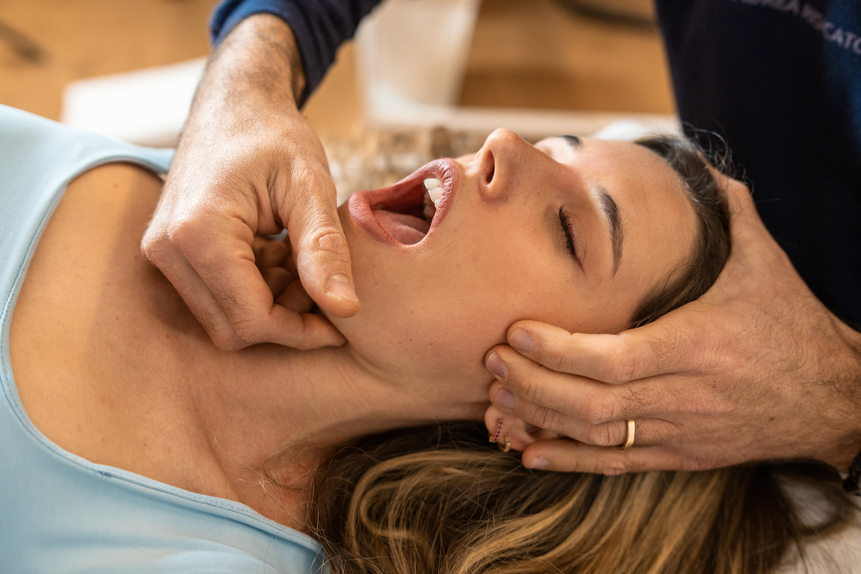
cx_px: 430
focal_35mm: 35
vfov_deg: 37.9
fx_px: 837
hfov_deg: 54.4
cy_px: 287
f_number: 2.8
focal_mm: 35
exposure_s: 1/200
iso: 640
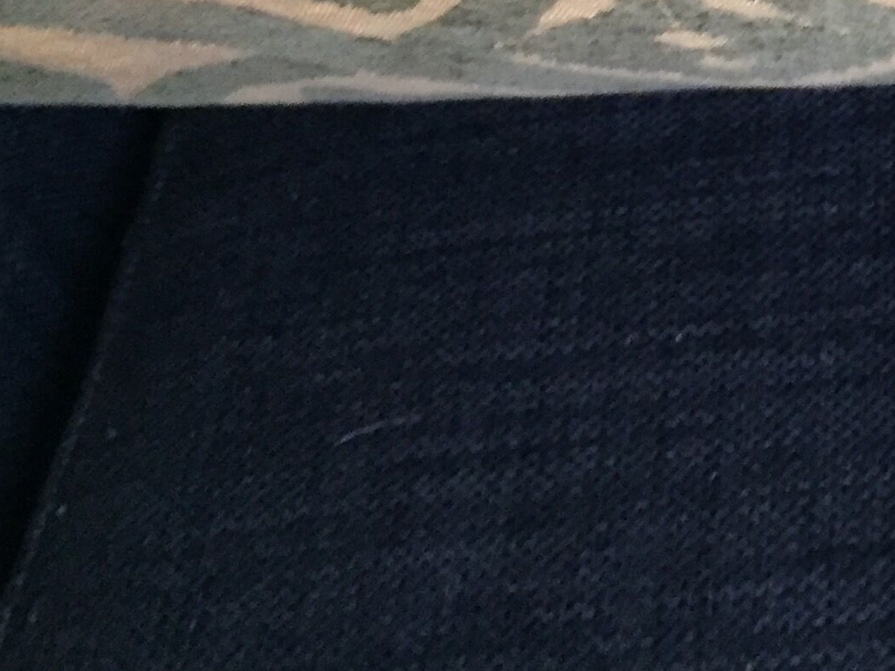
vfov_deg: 15.1
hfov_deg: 20.3
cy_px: -316
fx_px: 2353
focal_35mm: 91
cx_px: 1043
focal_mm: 4.15
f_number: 2.2
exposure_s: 1/33
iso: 250
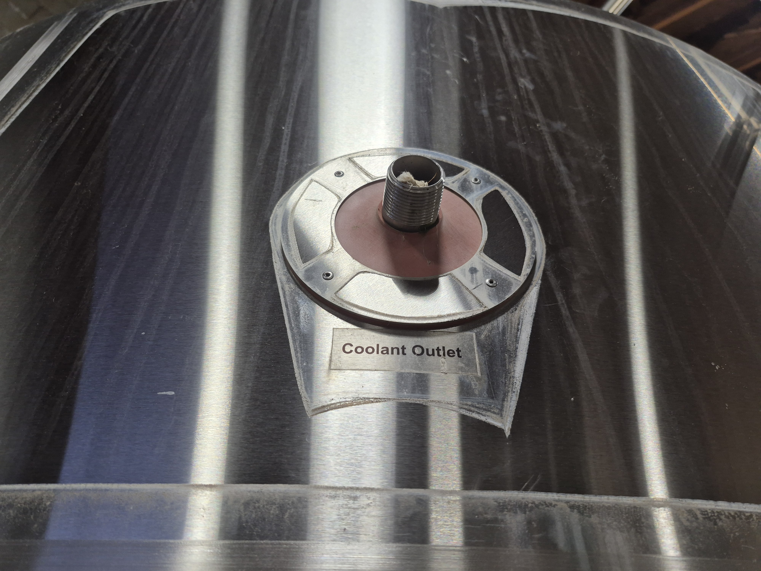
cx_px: 380
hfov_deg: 73.9
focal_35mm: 23
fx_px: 506
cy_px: 286
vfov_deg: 58.9
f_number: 1.8
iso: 100
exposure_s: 1/120
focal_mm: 5.4
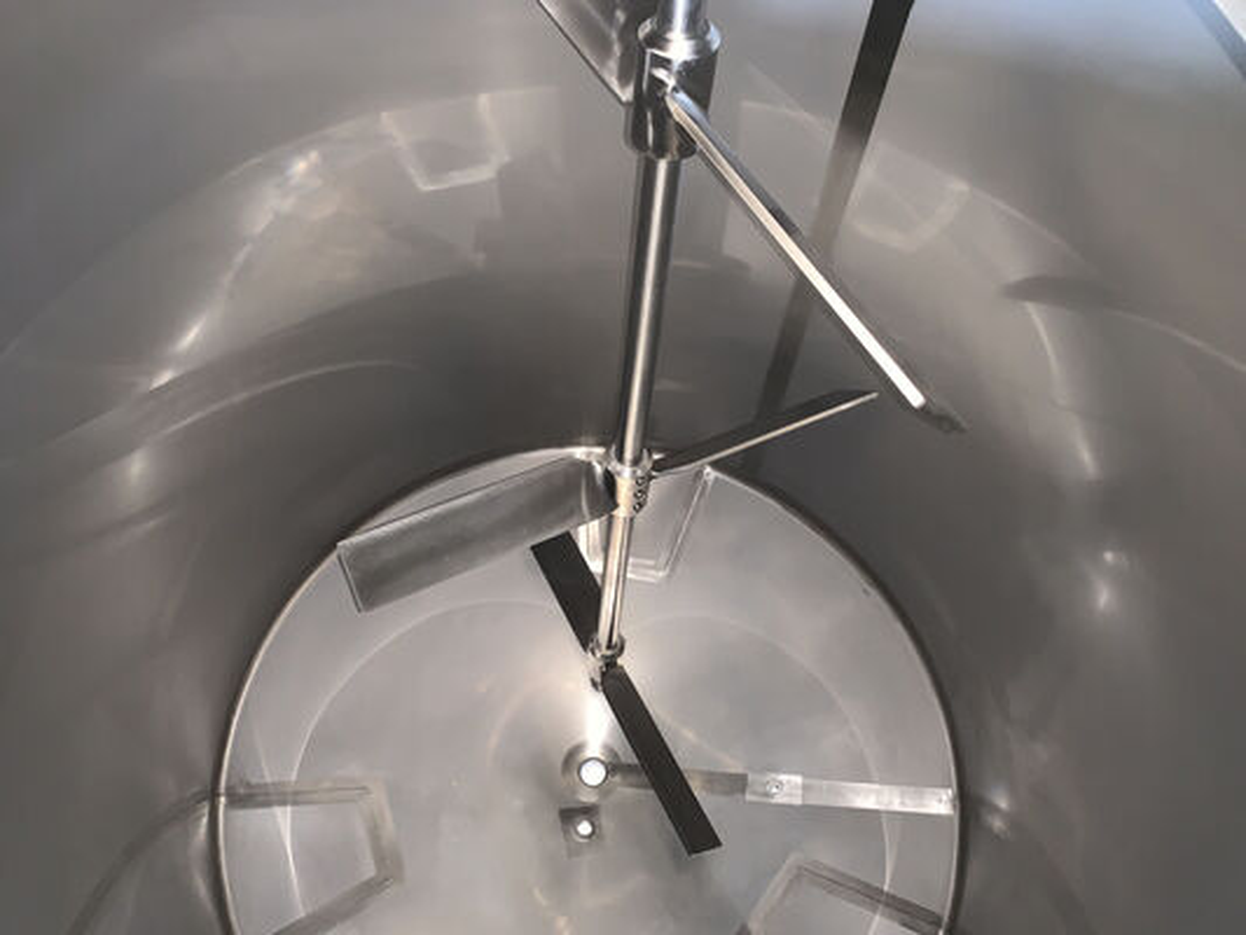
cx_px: 623
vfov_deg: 53.1
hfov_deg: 67.3
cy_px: 468
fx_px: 936
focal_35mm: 26
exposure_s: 1/13
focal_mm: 4.25
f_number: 1.8
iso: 125
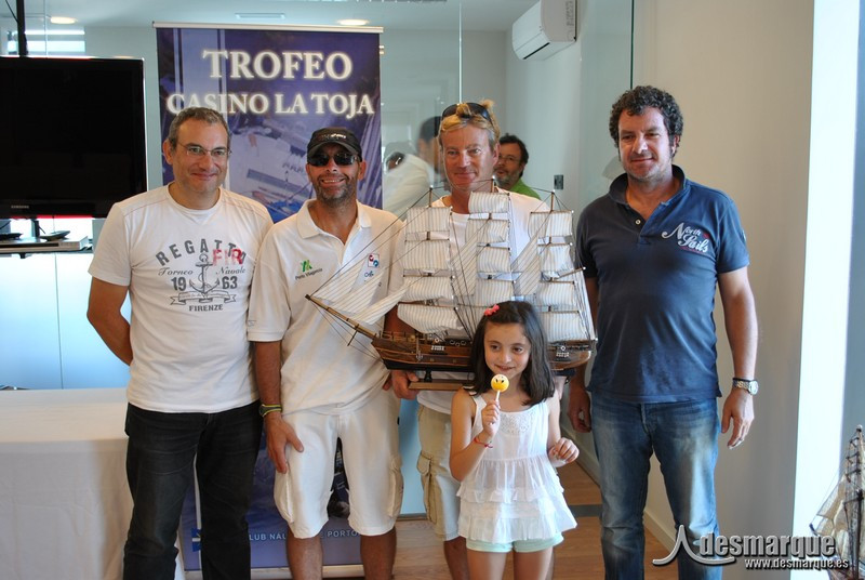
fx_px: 866
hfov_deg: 53.1
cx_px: 432
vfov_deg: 37.0
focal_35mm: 36
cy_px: 290
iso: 100
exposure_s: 1/15
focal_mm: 24
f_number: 4
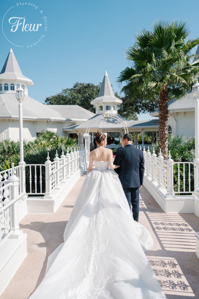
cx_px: 100
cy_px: 150
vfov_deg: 65.5
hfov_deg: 46.4
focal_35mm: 28
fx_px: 232
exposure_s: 1/2500
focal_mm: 28
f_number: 2
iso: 100
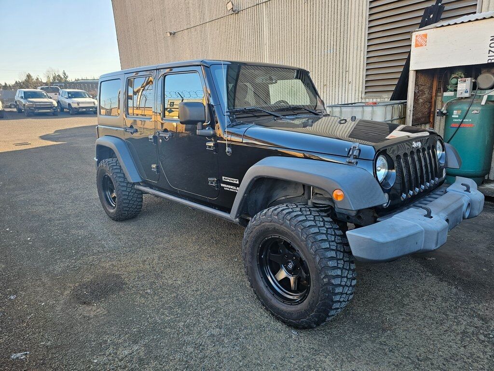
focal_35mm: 23
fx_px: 328
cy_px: 186
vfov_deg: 58.9
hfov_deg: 73.9
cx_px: 247
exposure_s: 1/180
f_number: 1.7
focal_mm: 6.3
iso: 40
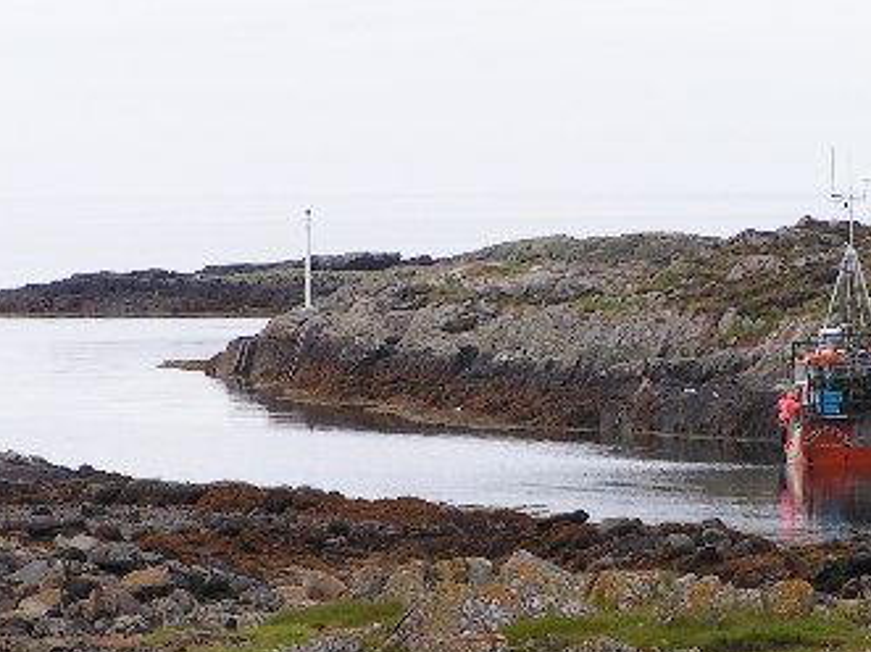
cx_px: 687
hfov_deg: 5.4
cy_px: 415
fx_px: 9156
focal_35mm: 364
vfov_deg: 4.1
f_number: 5
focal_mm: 31.2
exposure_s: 1/250
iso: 50
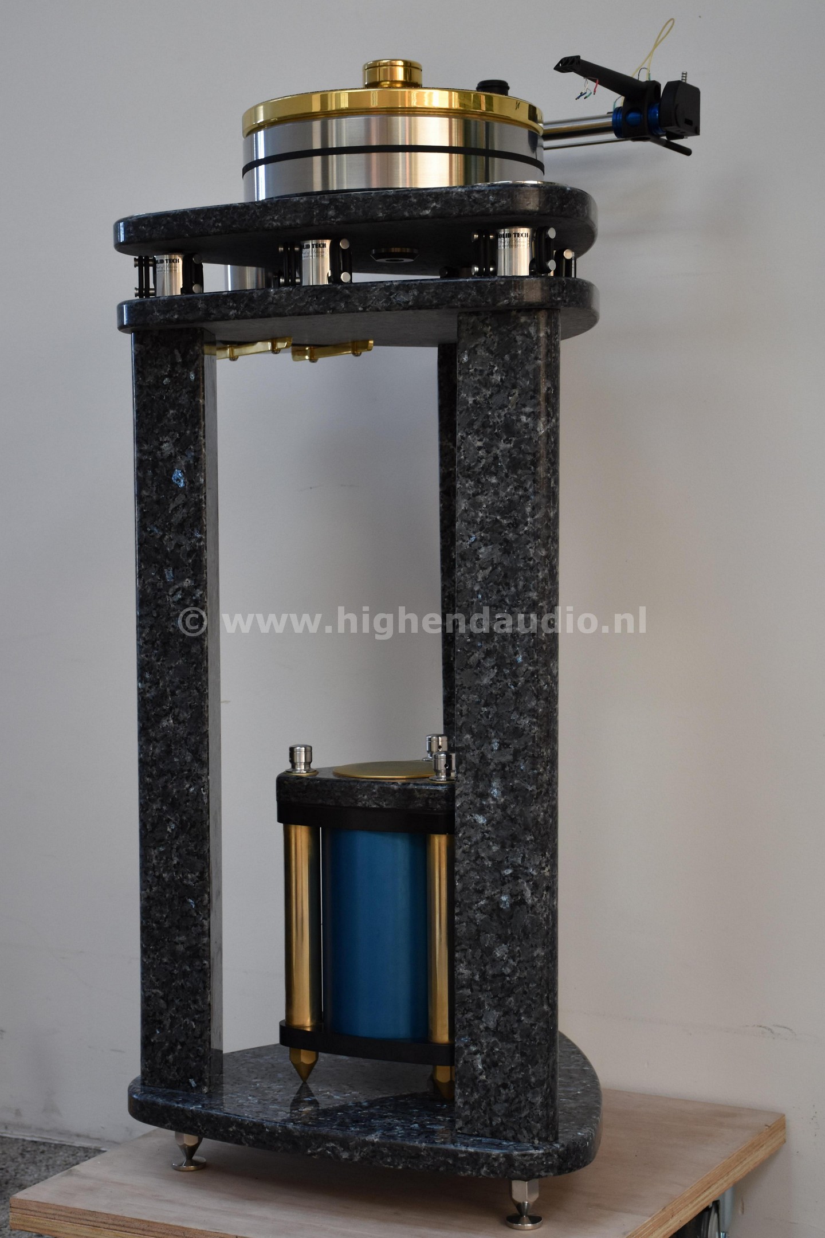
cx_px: 412
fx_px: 1959
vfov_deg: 35.1
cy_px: 619
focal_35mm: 57
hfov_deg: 23.8
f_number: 4.2
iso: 450
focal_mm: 38
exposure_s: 1/60
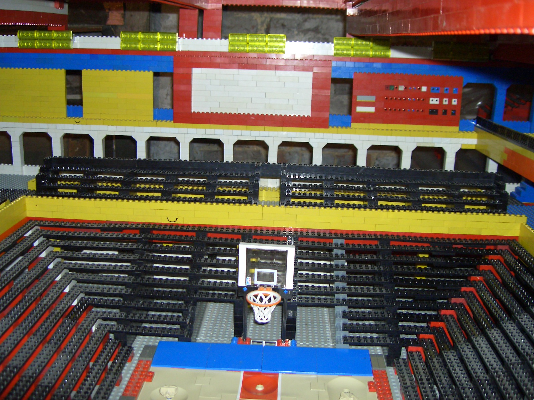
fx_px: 602
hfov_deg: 47.9
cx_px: 267
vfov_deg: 36.8
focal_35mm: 39
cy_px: 200
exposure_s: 1/60
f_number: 2.8
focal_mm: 8
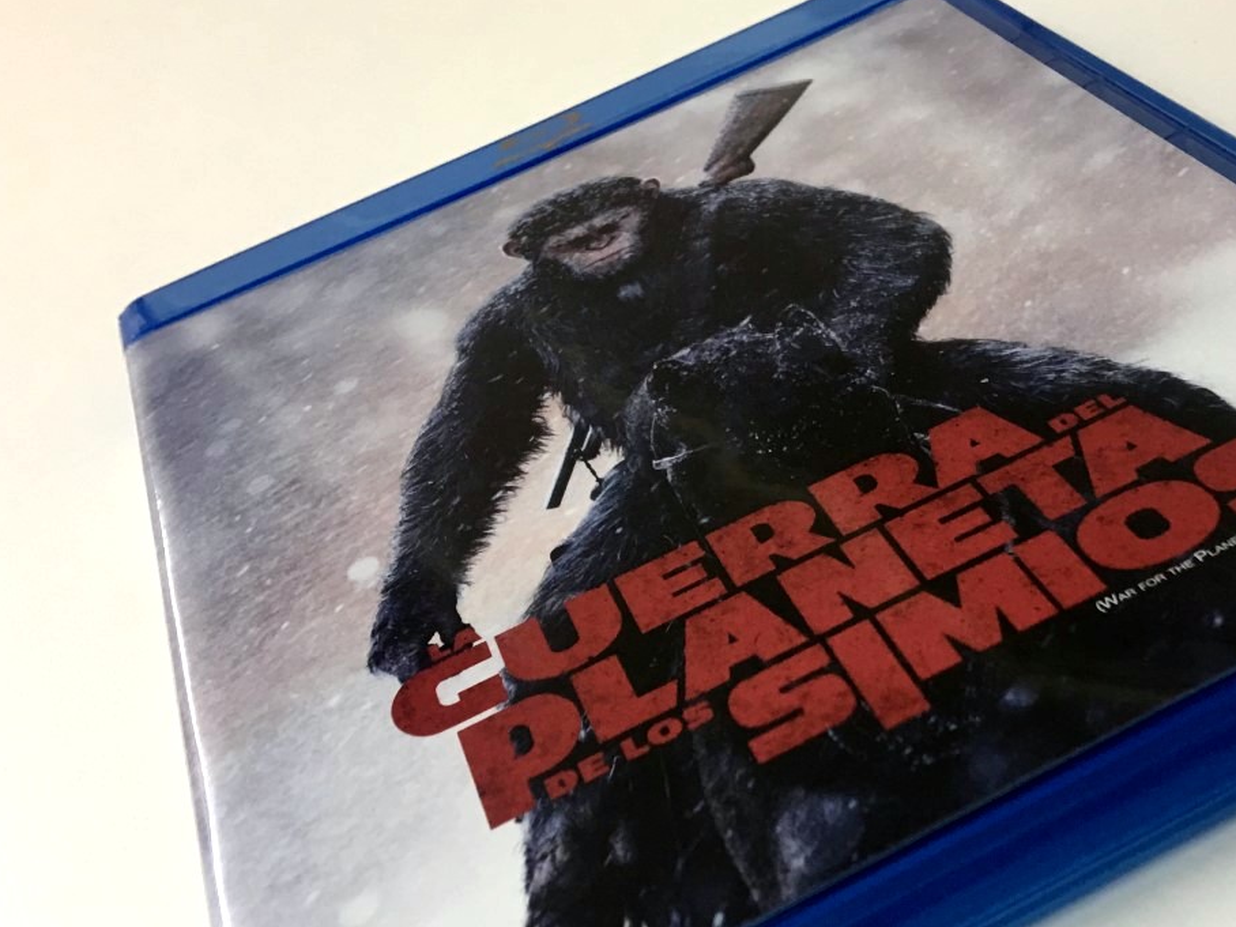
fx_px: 1642
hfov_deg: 40.4
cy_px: 640
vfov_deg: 31.2
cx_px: 878
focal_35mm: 46
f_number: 2.2
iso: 50
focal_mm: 4.15
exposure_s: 1/17
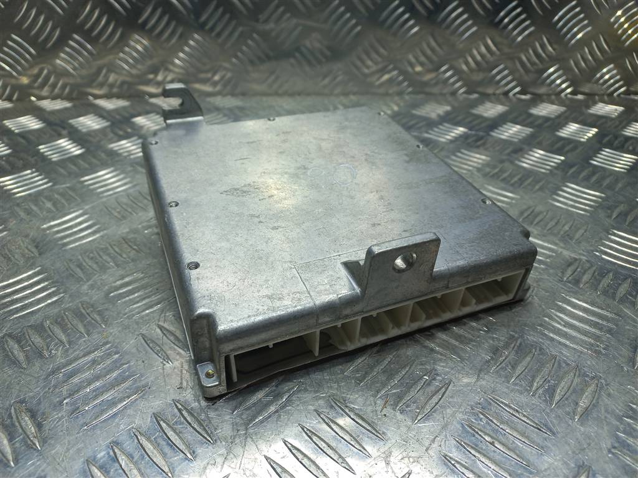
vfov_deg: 54.9
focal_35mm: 25
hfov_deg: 69.4
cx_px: 319
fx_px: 461
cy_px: 239
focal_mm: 4.6
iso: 50
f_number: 1.8
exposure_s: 1/100
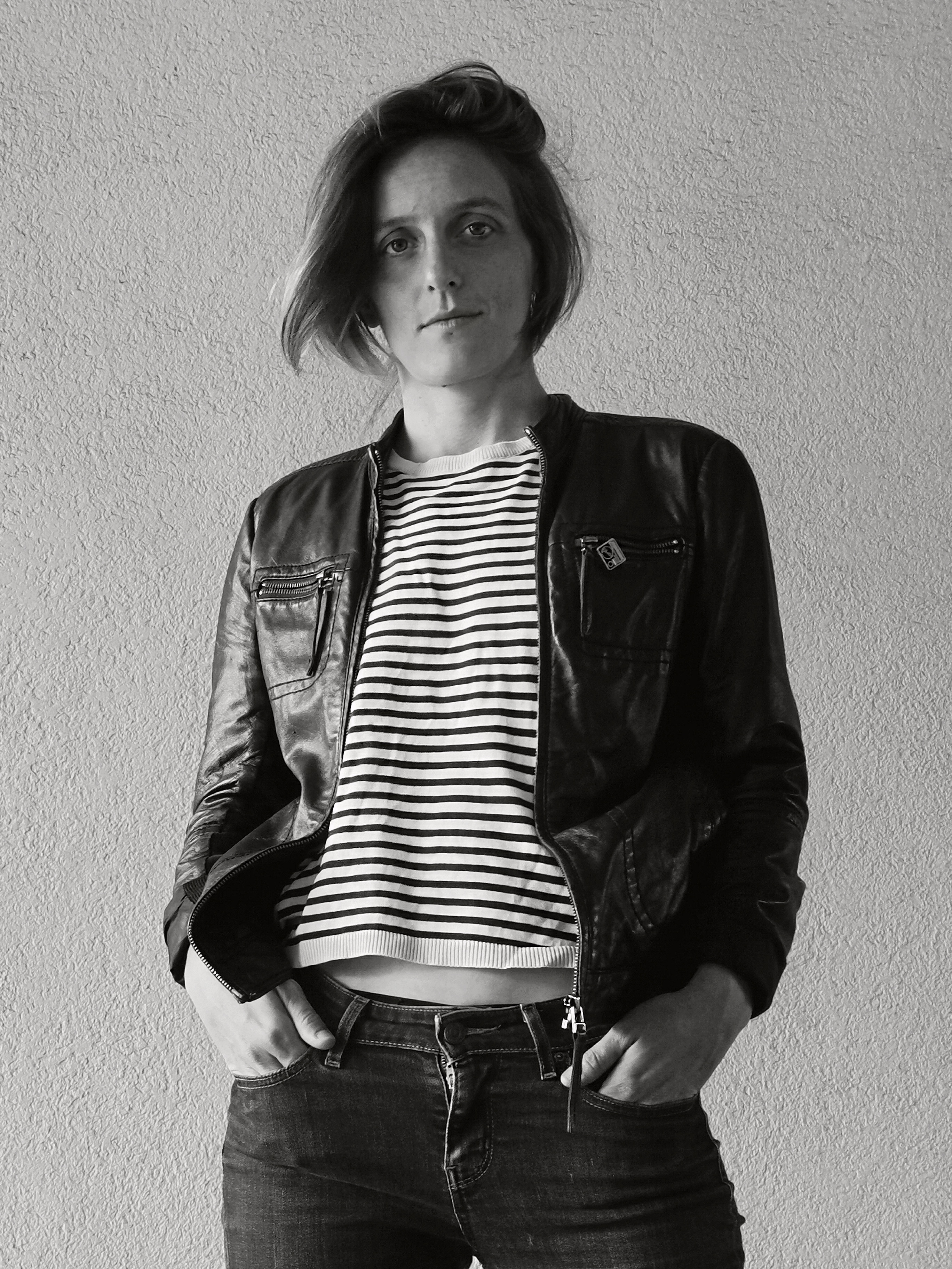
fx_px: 2860
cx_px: 476
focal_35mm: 78
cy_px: 634
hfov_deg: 18.9
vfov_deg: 25.0
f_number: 1.8
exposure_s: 1/100
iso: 64
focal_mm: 5.58
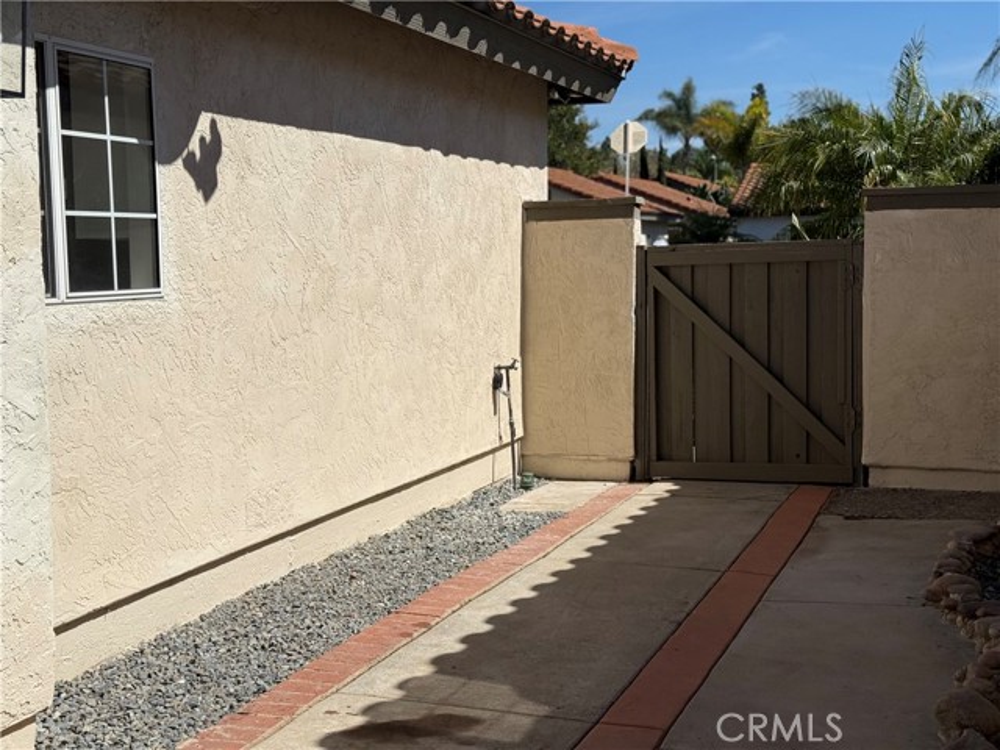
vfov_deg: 30.3
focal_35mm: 48
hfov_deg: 39.7
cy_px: 375
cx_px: 500
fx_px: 1387
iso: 64
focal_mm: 6.76
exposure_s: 1/11364
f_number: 1.78
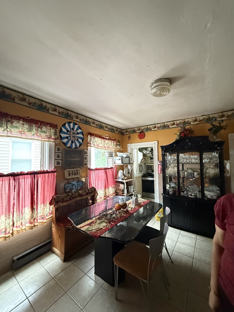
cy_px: 156
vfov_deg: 102.1
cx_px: 117
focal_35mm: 14
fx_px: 126
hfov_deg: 85.7
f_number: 2.2
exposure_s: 1/60
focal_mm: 2.22
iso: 1000
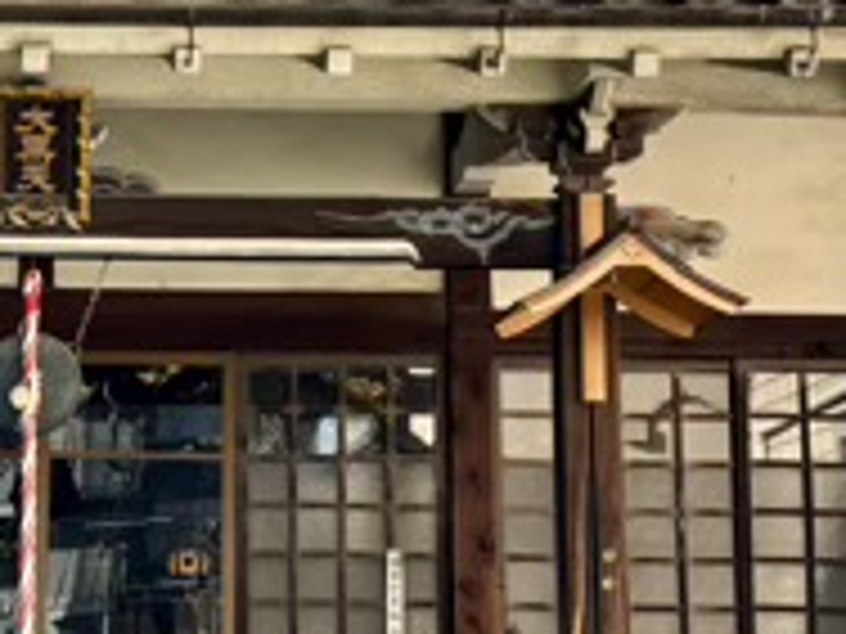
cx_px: 90
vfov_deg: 15.2
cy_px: 371
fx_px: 2371
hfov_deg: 19.9
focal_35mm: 97
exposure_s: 1/787
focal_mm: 5.96
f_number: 1.6
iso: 50
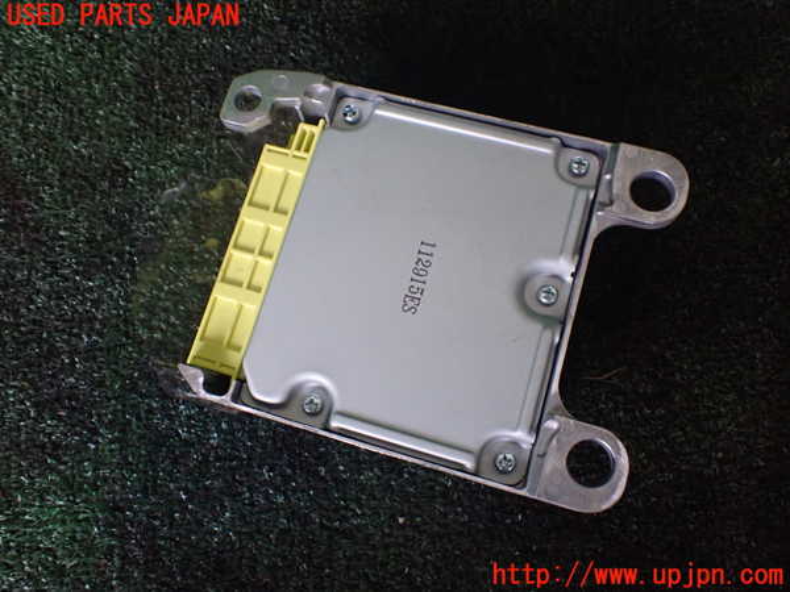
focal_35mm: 30
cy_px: 296
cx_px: 395
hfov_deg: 60.0
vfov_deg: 46.8
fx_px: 685
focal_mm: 5.4
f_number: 2.3
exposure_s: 1/40
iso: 800
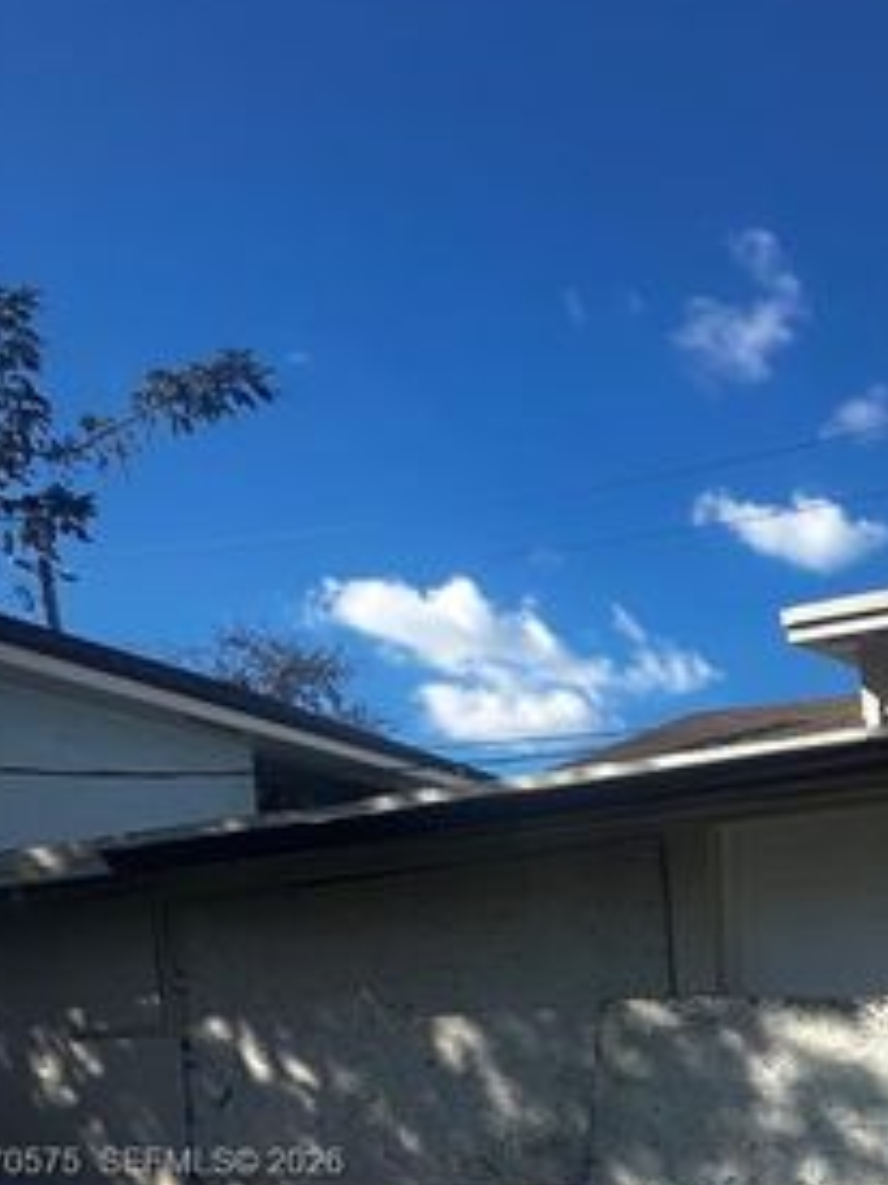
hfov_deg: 35.6
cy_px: 1166
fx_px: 1164
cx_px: 979
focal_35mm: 34
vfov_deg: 46.0
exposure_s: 1/1949
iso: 40
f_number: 2.2
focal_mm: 2.22
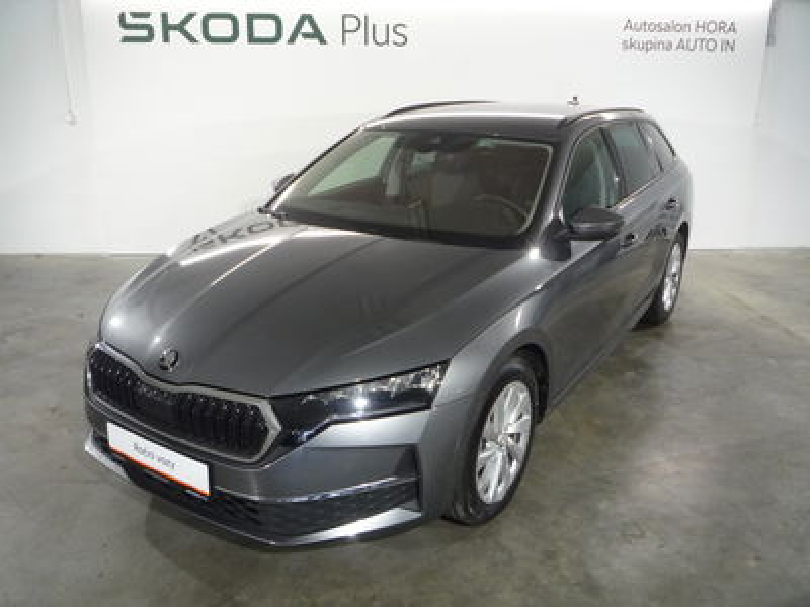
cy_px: 304
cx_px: 405
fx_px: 702
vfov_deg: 46.8
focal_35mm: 30
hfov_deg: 60.0
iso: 250
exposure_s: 1/30
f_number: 3.3
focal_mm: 5.2
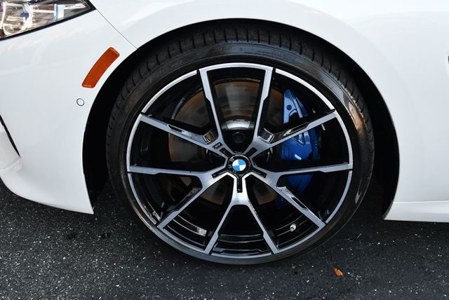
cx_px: 224
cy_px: 150
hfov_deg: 48.4
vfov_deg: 33.5
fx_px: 499
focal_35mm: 40
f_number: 4
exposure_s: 1/250
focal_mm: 20
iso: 400
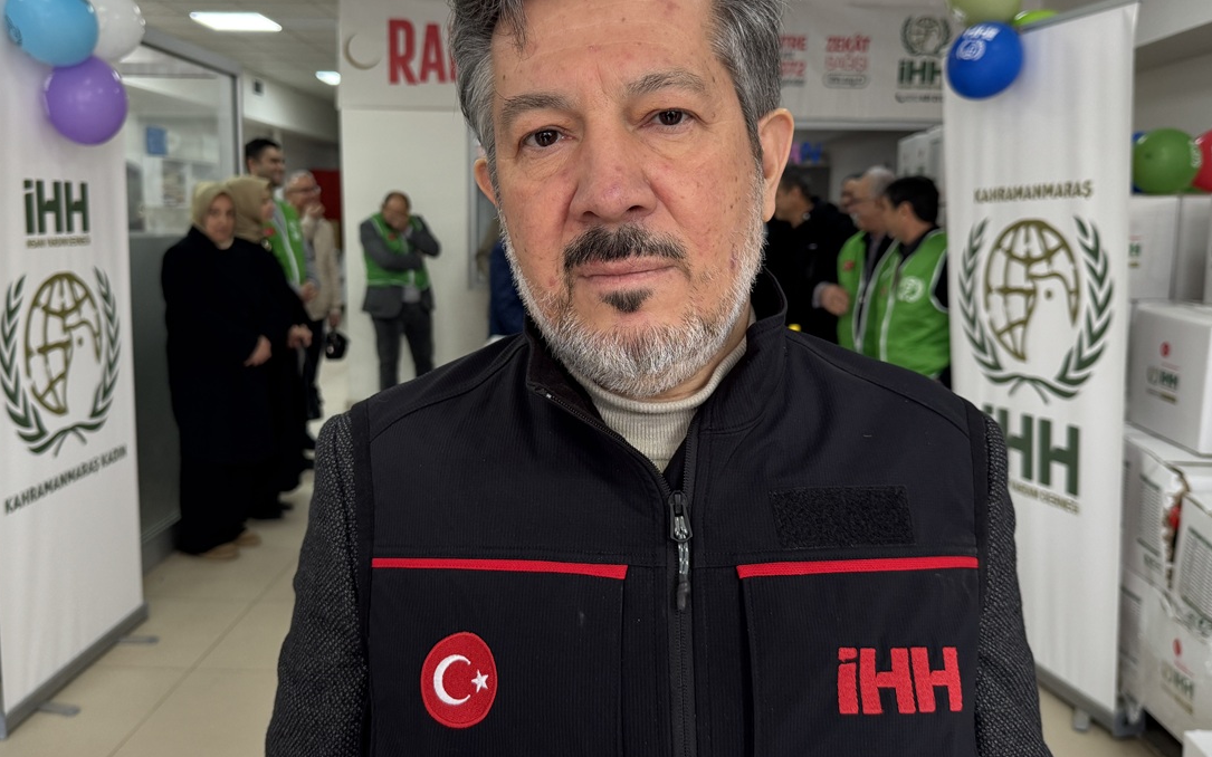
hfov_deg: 62.9
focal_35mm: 30
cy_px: 356
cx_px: 594
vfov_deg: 41.8
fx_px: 991
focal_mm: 6.76
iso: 200
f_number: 1.78
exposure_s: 1/100
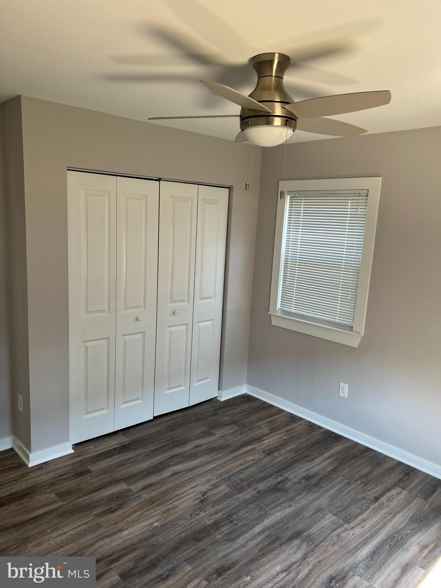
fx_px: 442
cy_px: 294
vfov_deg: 67.3
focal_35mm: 26
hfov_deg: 53.1
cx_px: 220
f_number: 1.5
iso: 80
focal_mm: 5.7
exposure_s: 1/121
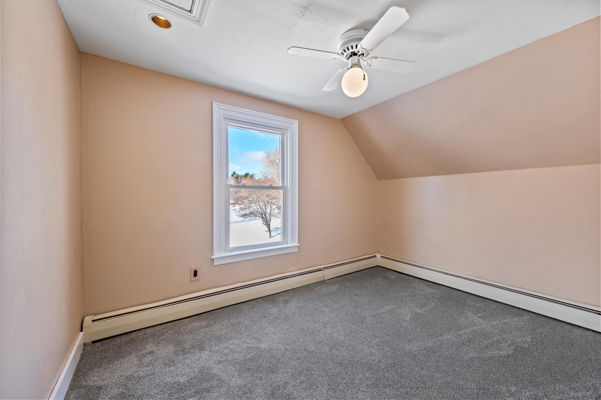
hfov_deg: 108.3
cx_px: 300
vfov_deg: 85.4
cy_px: 200
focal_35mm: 13
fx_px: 217
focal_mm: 8.9
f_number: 8
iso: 500
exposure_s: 1/13
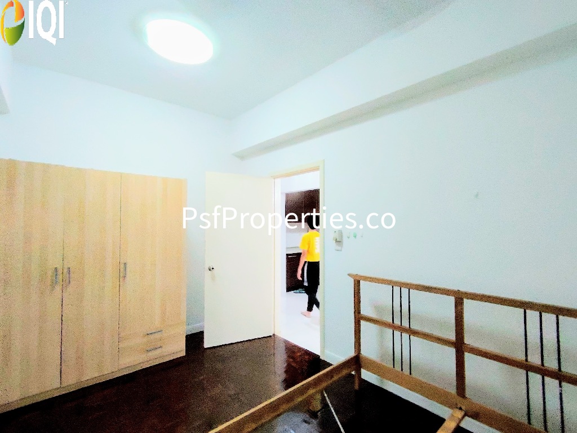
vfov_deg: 74.7
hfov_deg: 91.0
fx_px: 283
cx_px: 288
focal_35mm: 17
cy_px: 216
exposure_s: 1/33.3
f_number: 2.2
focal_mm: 1.43
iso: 879
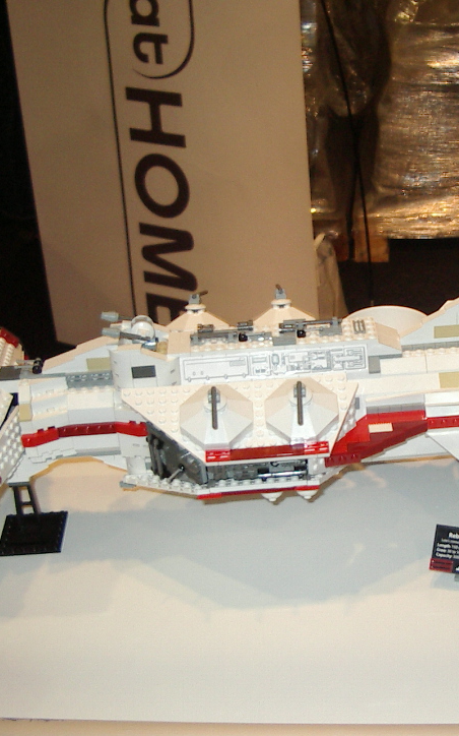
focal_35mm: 57
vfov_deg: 35.7
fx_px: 1142
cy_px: 374
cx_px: 400
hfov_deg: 22.3
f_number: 2.6
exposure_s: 1/60
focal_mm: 5.8
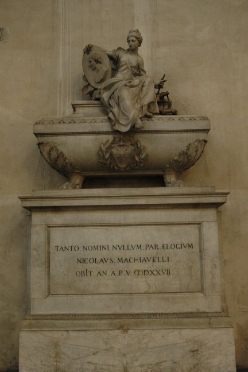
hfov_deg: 33.4
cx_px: 118
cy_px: 204
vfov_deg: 48.4
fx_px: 413
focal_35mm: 40
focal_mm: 24
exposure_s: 1/50
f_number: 3.8
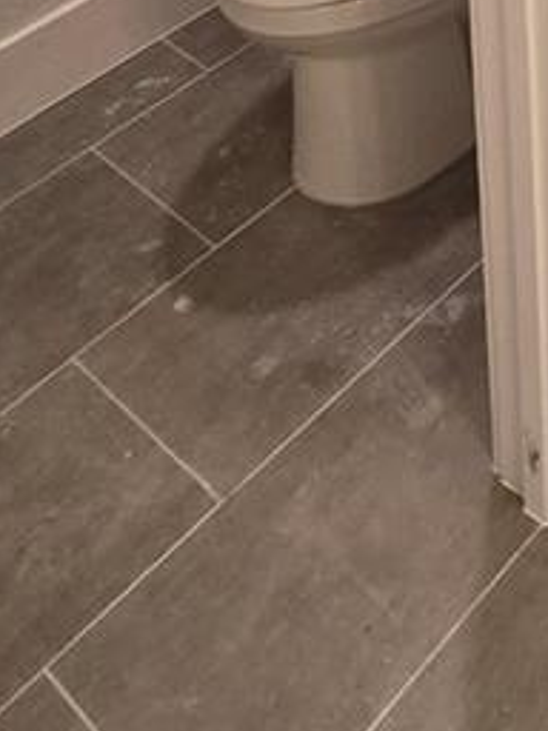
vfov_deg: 20.7
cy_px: -617
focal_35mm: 61
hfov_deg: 21.3
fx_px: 1288
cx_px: 751
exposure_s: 1/60
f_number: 2.2
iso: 125
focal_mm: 2.2
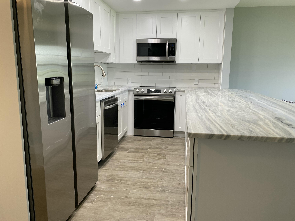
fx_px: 222
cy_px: 110
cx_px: 148
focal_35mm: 26
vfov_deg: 53.1
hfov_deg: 67.3
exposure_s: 1/60
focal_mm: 4.25
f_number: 1.8
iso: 64
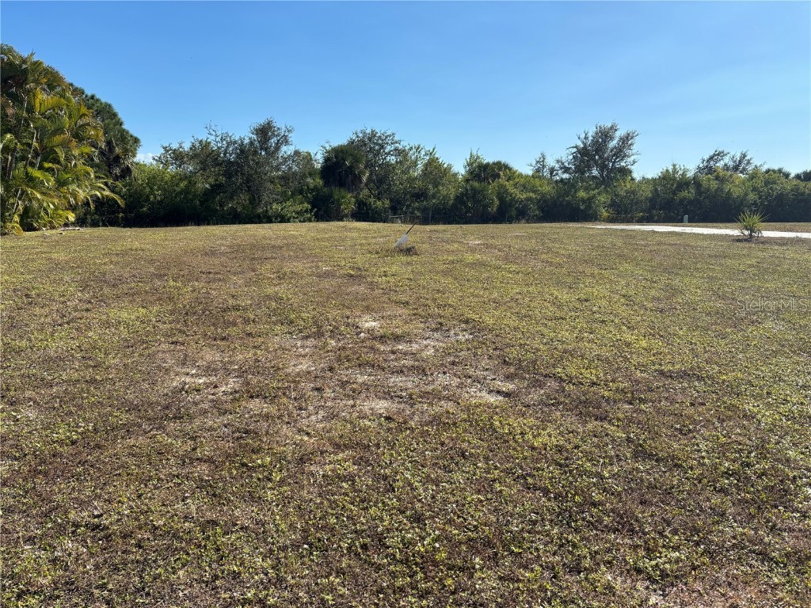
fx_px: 609
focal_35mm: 26
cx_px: 406
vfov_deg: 53.1
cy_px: 304
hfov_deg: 67.3
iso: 50
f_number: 1.6
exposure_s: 1/3413
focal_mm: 5.96
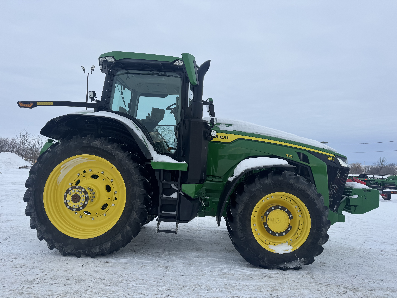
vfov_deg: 56.8
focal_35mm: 24
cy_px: 149
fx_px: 275
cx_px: 198
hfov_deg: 71.6
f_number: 1.78
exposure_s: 1/2252
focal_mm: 6.76
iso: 80
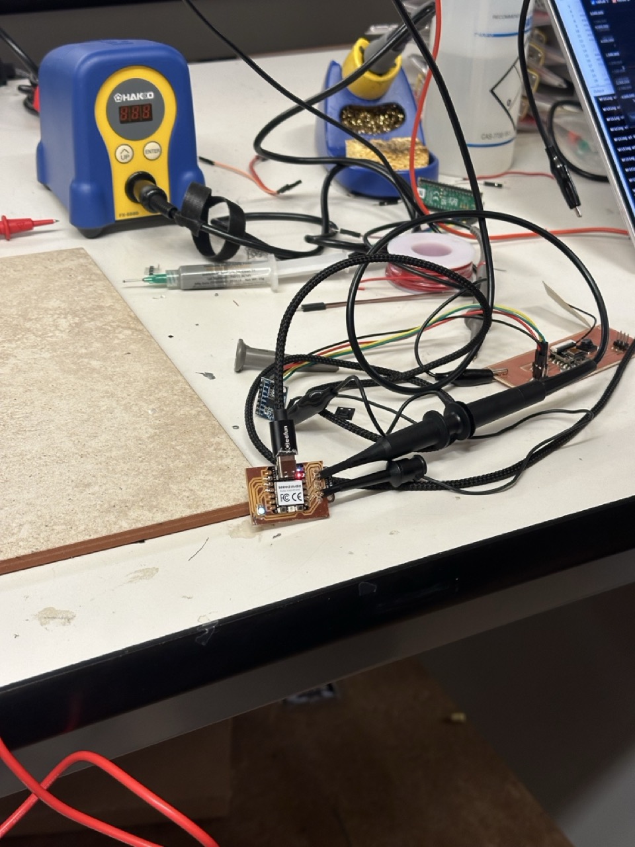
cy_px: 424
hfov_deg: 30.3
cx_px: 318
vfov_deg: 39.7
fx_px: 1174
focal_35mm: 48
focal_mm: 6.86
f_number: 1.78
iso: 80
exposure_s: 1/60
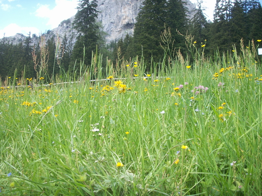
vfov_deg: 38.7
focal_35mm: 37
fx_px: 280
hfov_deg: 50.1
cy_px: 98
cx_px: 131
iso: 50
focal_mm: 7.7
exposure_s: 1/160
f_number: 3.5
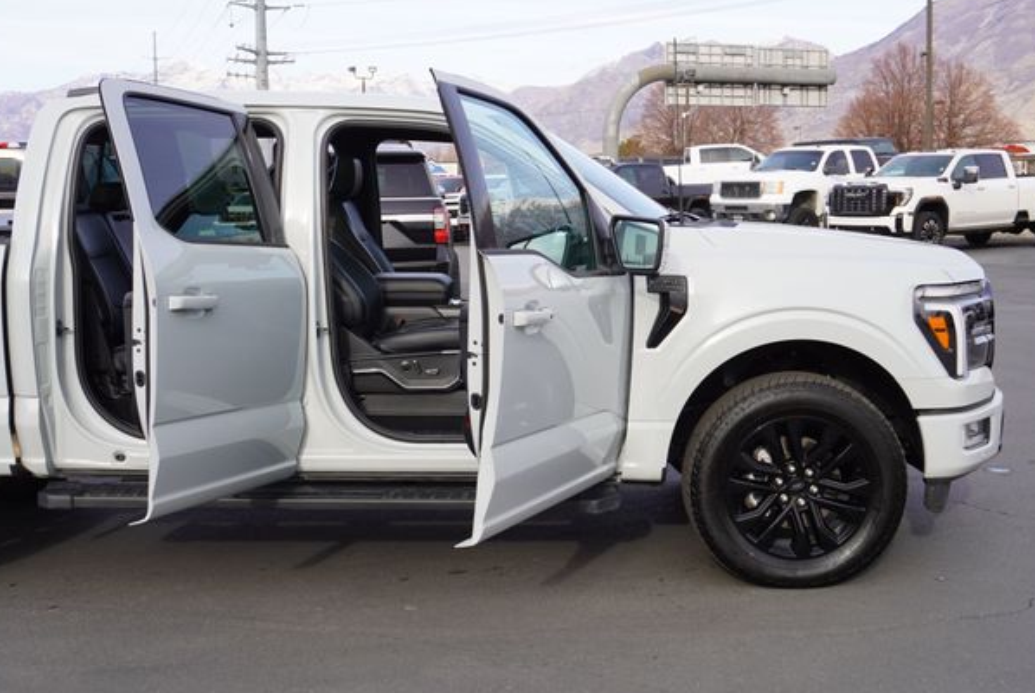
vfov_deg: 29.0
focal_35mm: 47
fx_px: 1339
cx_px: 505
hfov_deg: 42.3
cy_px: 343
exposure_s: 1/100
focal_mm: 29
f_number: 7.1
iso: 100
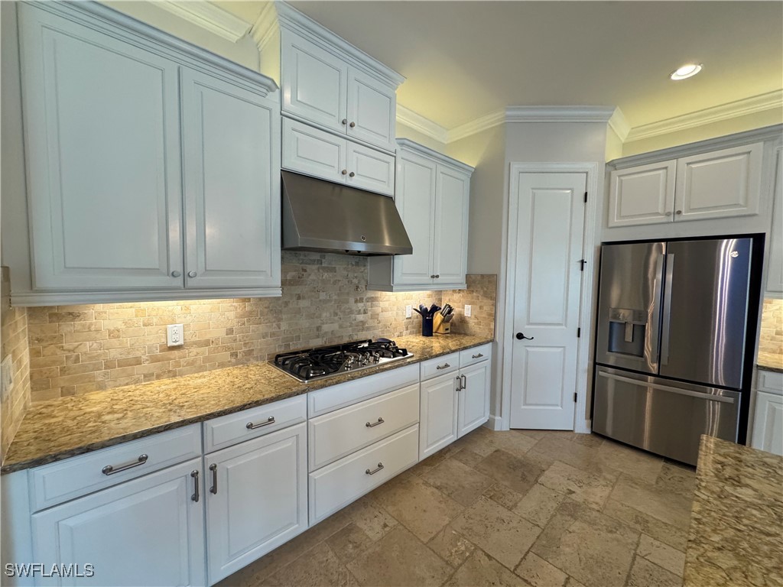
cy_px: 294
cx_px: 392
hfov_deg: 102.1
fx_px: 317
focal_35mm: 14
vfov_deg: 85.7
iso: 250
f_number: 2.2
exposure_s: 1/120
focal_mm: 2.22
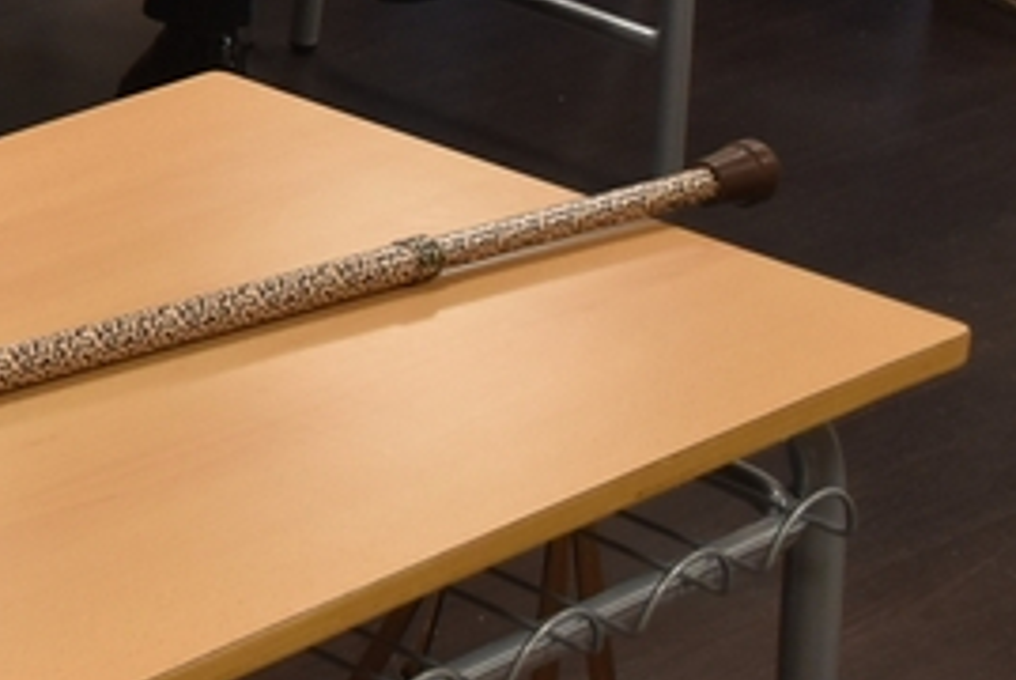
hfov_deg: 10.6
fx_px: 4916
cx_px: -1160
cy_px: -325
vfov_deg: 7.8
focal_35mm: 174
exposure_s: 1/60
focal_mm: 26
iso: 450
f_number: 4
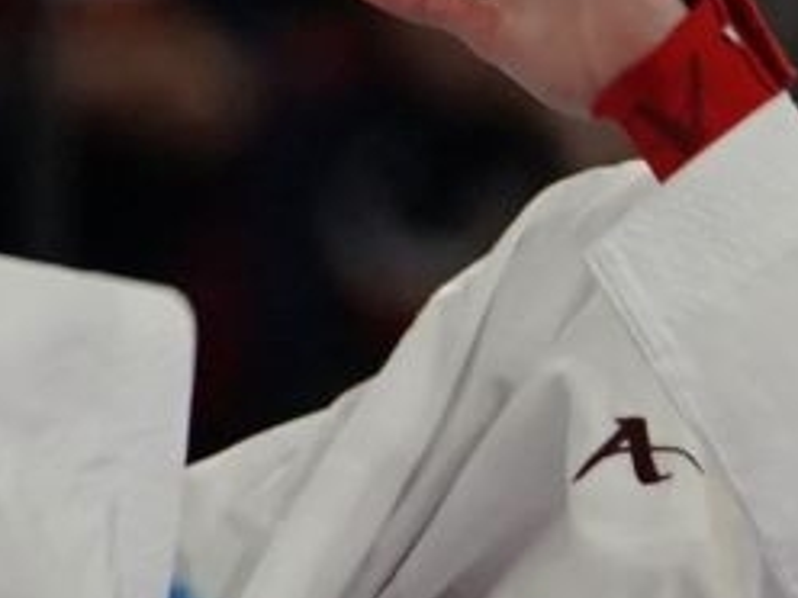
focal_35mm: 1496
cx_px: -467
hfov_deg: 1.3
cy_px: 1035
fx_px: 34487
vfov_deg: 1.0
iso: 1250
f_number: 2.8
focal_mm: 143
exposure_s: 1/1000
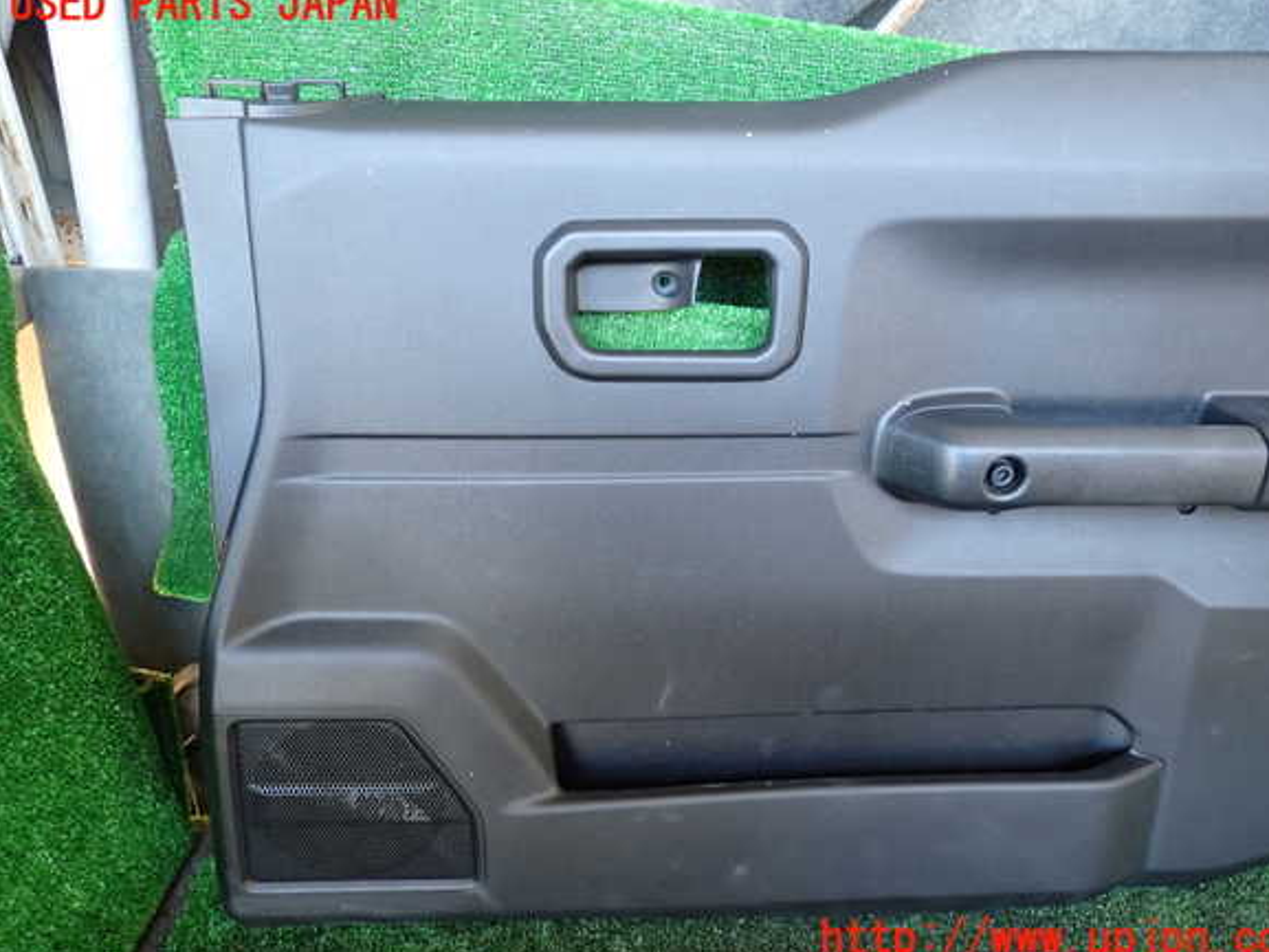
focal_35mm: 26
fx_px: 953
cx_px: 658
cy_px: 473
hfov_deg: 67.3
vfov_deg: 53.1
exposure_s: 1/30
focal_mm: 4.5
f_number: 2
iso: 320
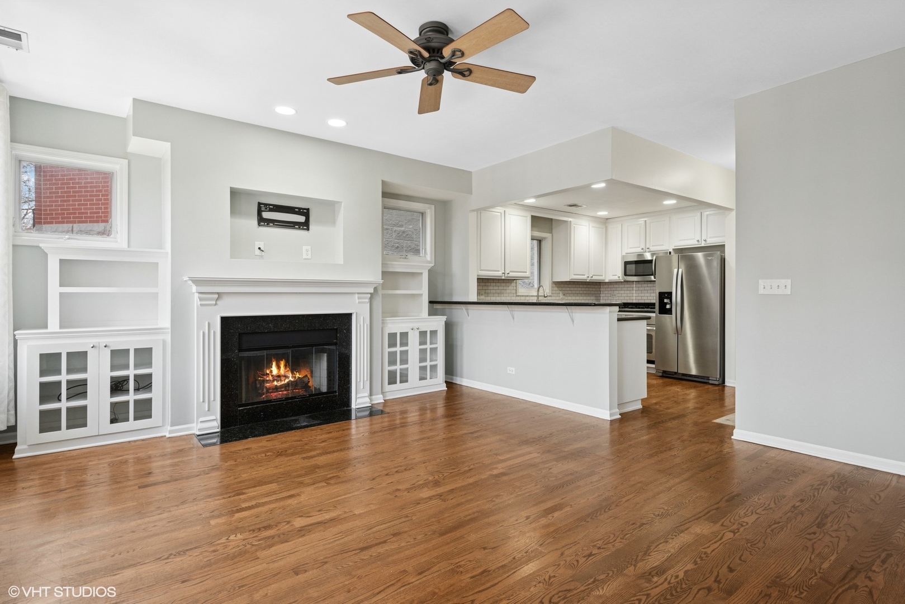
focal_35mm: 19
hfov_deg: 86.9
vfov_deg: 64.6
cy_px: 302
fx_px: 478
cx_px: 452
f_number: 8
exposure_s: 1/13
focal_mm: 19
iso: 400
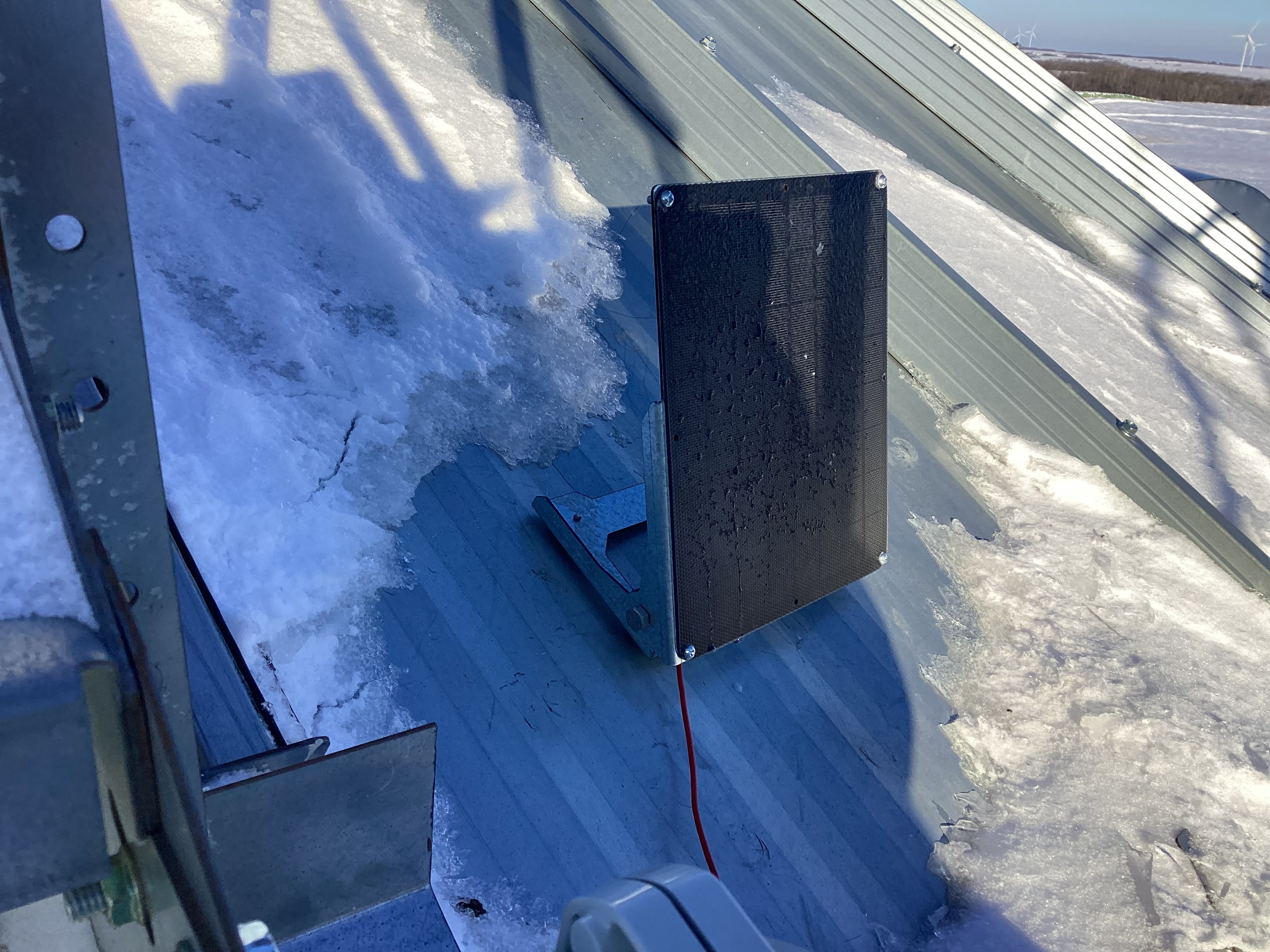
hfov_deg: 58.4
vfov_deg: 45.4
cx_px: 635
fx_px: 1137
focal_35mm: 31
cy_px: 476
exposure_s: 1/1148
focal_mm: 3.3
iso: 25
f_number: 2.4
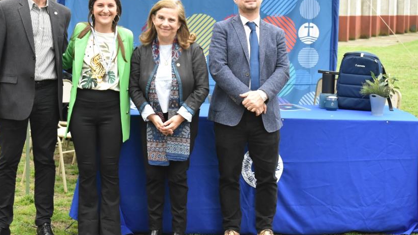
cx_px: 192
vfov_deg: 14.7
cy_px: 76
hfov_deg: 25.9
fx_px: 909
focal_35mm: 82
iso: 2000
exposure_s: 1/200
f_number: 7.1
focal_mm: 42
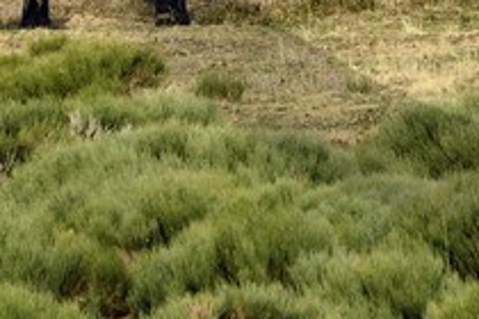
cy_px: -670
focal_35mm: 1407
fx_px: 18719
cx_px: 748
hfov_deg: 1.5
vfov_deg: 1.0
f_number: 9
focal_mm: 185
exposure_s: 1/320
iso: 200
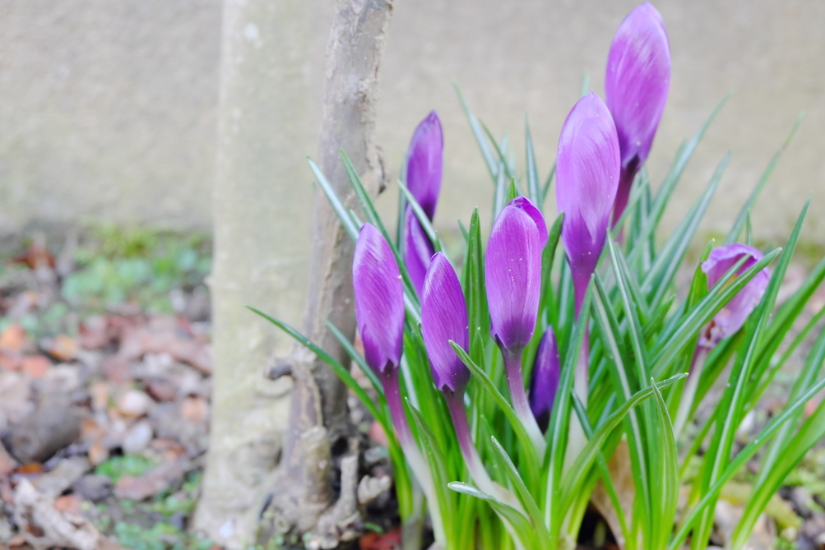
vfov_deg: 22.3
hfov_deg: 32.8
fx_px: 1398
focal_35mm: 61
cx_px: 475
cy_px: 314
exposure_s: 1/30
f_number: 5.6
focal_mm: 34
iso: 800
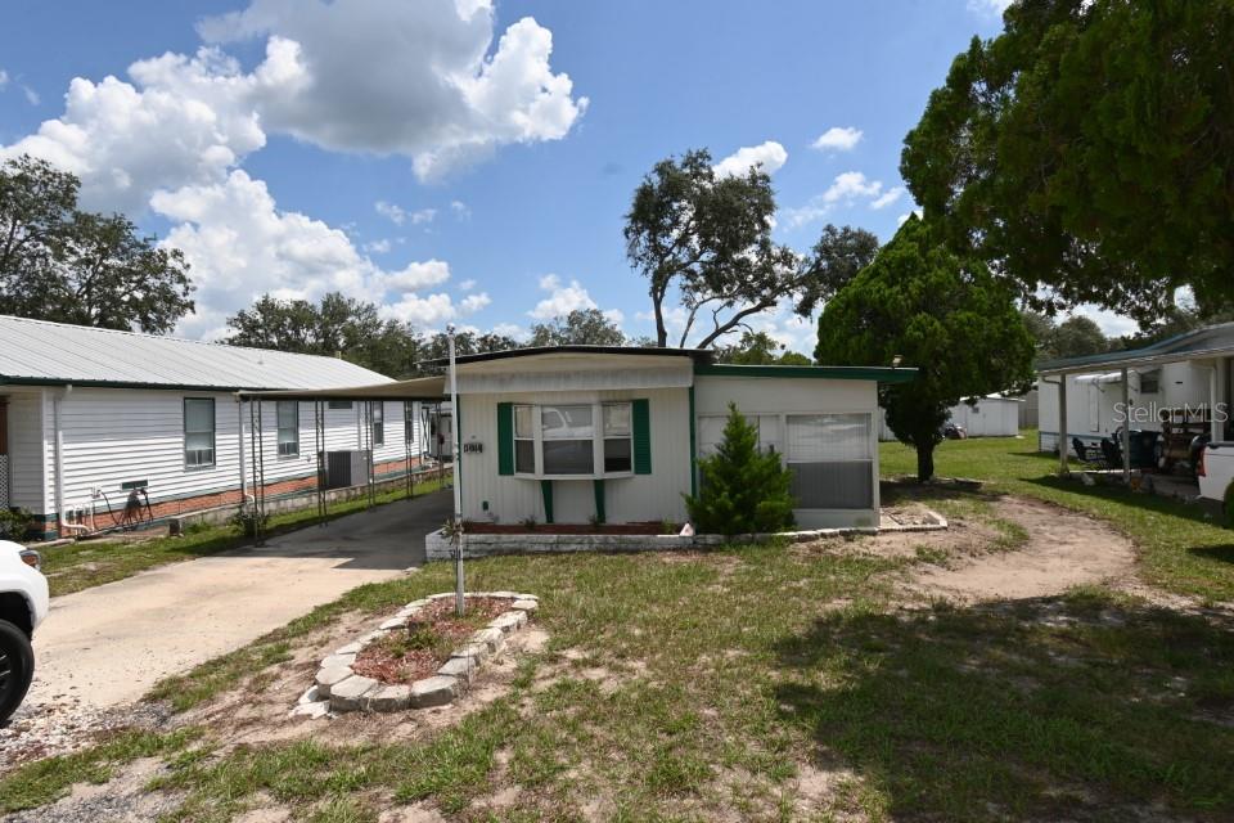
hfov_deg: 85.4
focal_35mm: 20
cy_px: 412
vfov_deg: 63.2
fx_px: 668
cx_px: 617
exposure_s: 1/200
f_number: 11
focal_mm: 13
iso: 100
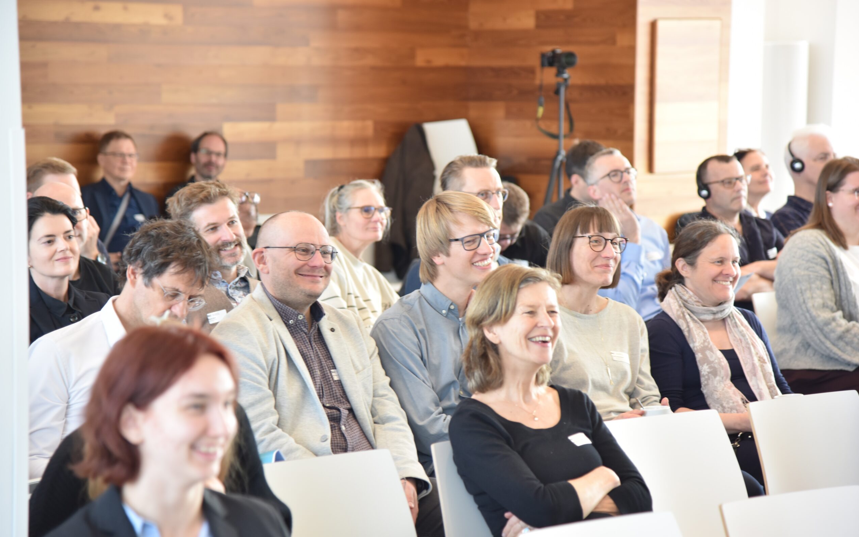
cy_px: 284
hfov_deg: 20.2
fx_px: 2411
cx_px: 427
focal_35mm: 103
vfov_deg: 12.7
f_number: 4
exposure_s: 1/100
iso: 720
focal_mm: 100
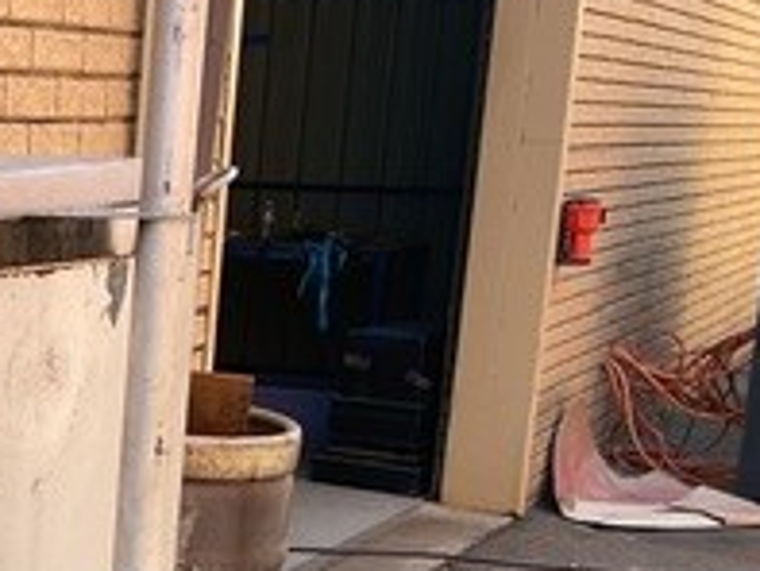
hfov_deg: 19.2
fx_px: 2065
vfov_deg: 15.3
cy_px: 621
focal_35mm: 94
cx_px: -243
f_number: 1.8
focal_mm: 3
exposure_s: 1/292
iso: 16
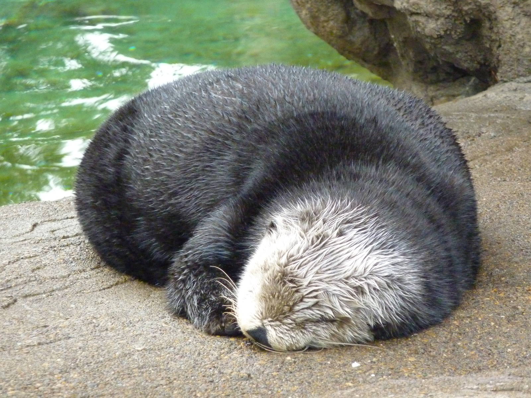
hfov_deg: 6.6
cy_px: 199
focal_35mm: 300
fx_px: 4602
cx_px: 266
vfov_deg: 5.0
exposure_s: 1/400
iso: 800
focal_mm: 49.2
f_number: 4.9
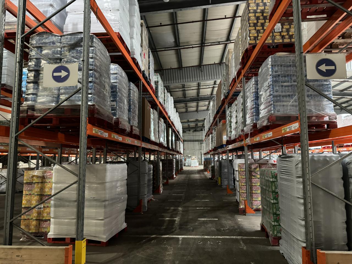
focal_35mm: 24
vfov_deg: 56.8
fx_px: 244
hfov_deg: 71.6
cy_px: 132
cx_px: 176
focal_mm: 6.86
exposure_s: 1/33
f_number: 1.78
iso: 1000
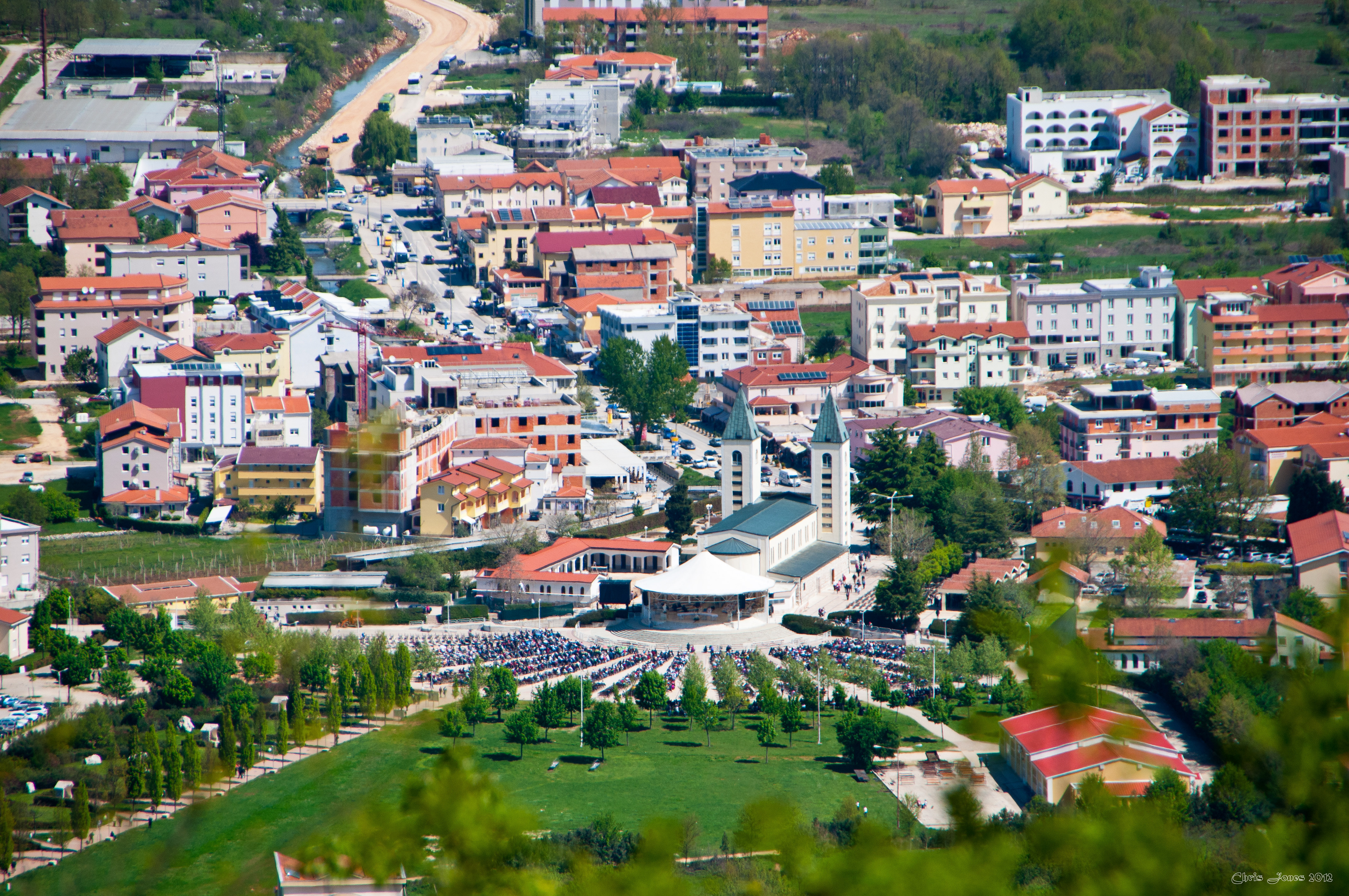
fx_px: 11228
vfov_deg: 4.6
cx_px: 674
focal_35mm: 300
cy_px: 448
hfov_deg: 6.9
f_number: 6.3
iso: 200
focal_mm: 200
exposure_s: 1/640
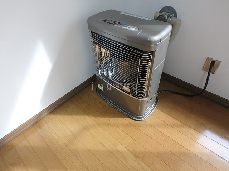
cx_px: 114
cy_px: 86
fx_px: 139
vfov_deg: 63.4
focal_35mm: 21
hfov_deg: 79.0
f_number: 3.5
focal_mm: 3.7
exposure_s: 1/30
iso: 200
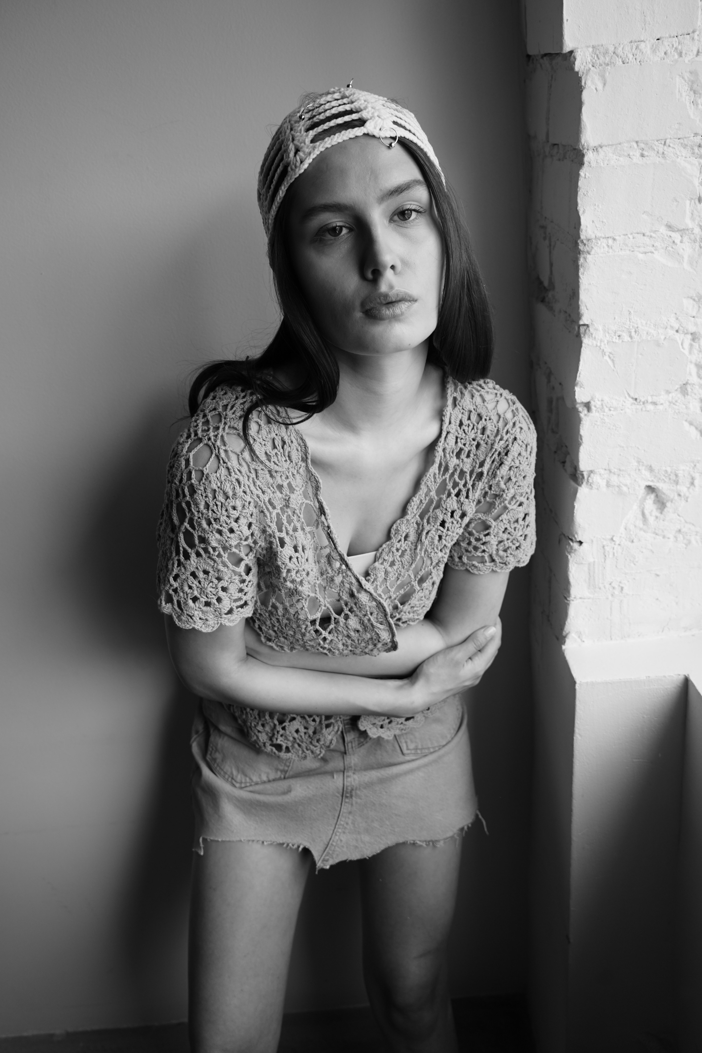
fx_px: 819
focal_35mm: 28
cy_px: 526
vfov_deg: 65.5
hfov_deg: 46.4
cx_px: 351
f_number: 5
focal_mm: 28
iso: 250
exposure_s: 1/100
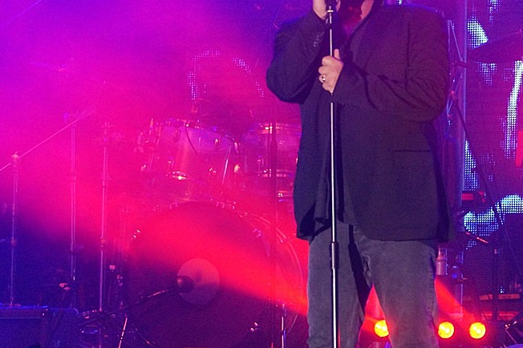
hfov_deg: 4.9
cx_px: 361
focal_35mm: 424
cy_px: 159
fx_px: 6156
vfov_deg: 3.2
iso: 3200
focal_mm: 180
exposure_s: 1/125
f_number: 5
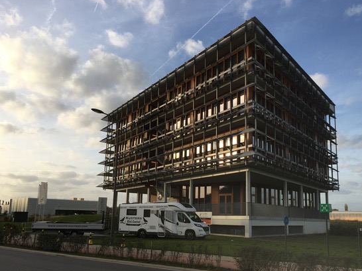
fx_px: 355
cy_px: 150
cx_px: 202
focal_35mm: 34
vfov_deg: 41.7
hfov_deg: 53.9
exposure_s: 1/818
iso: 25
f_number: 2.2
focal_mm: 4.15
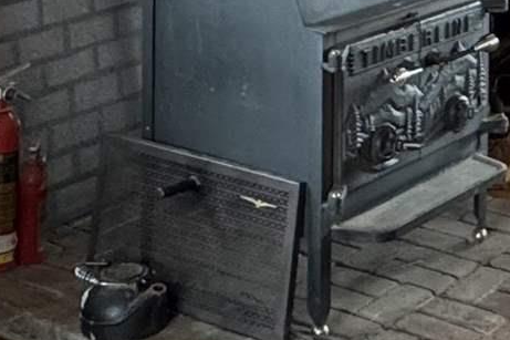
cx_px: 483
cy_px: -269
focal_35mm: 97
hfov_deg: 20.5
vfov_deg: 12.8
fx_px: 1374
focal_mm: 2.22
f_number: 2.2
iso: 250
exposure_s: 1/60
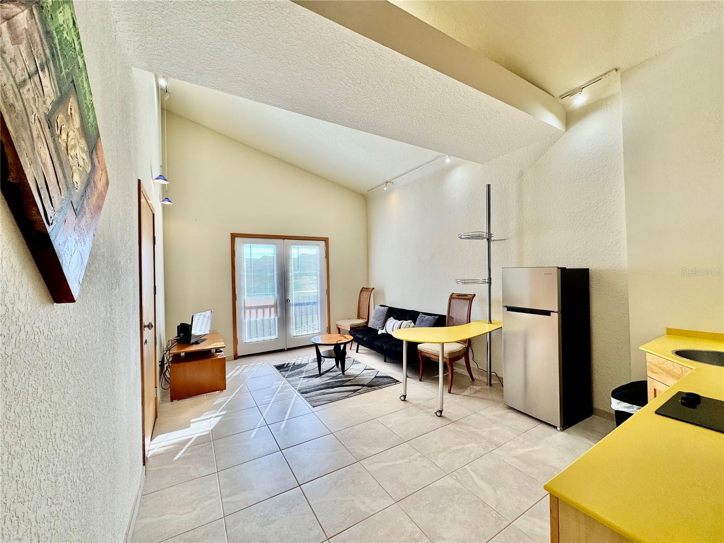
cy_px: 272
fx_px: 293
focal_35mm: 14
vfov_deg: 85.7
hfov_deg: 102.1
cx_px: 362
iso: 40
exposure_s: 1/135
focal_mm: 2.22
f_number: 2.2
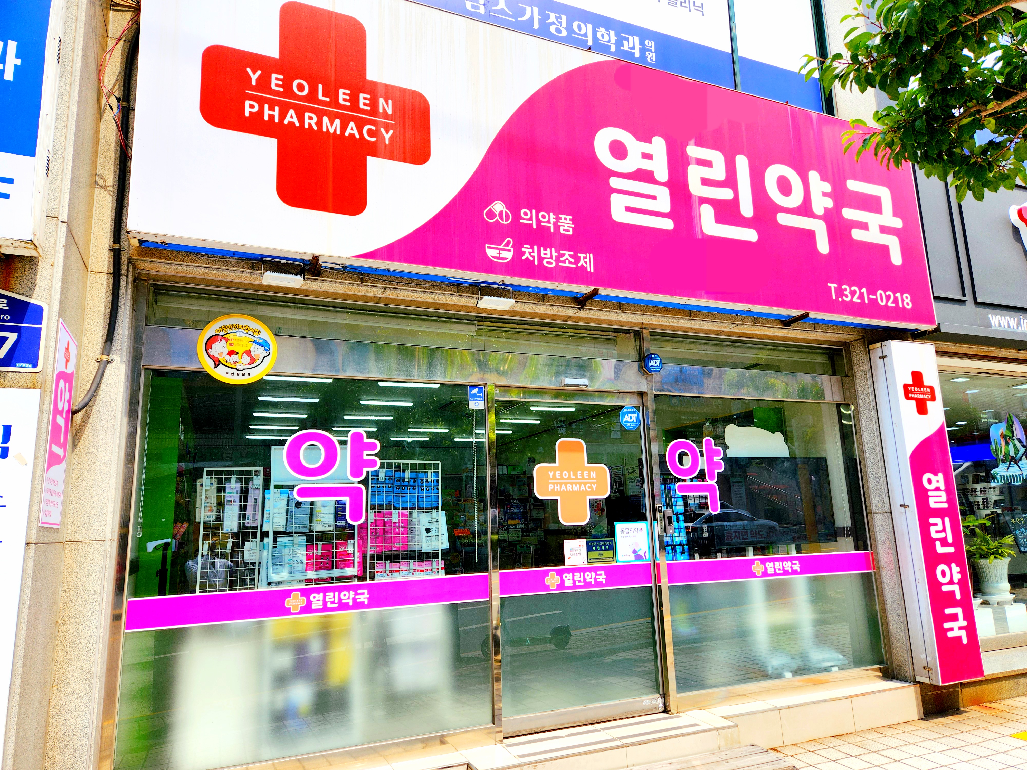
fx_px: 682
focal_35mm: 23
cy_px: 385
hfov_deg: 73.9
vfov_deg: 58.9
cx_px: 514
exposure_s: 1/1111
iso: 20
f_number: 1.8
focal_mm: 5.4
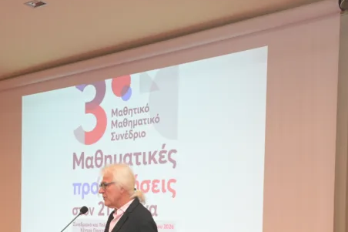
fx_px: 744
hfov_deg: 25.5
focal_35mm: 77
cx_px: 37
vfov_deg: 17.2
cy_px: 251
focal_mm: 34
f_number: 4
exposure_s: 1/200
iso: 3200
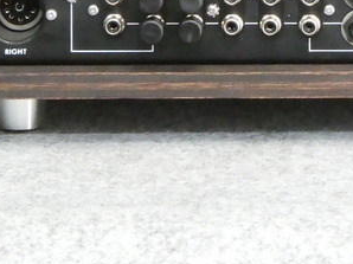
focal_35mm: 461
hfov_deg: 4.3
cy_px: -130
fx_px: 4697
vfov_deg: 3.2
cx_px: 404
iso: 1600
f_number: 7.1
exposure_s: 1/25
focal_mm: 25.6
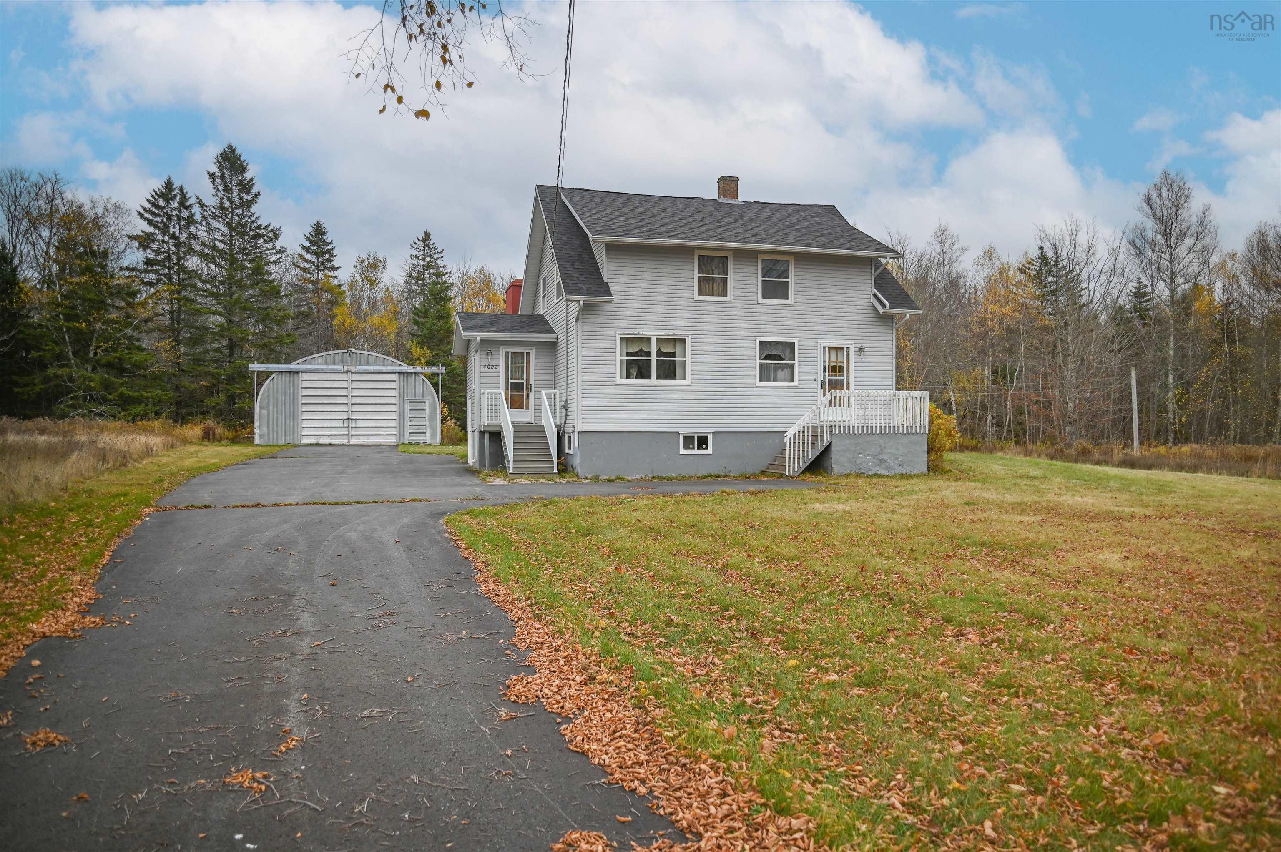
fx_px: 853
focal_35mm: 24
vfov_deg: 53.1
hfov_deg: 73.8
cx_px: 640
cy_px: 426
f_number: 4.5
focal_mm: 24
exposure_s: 1/250
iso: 200
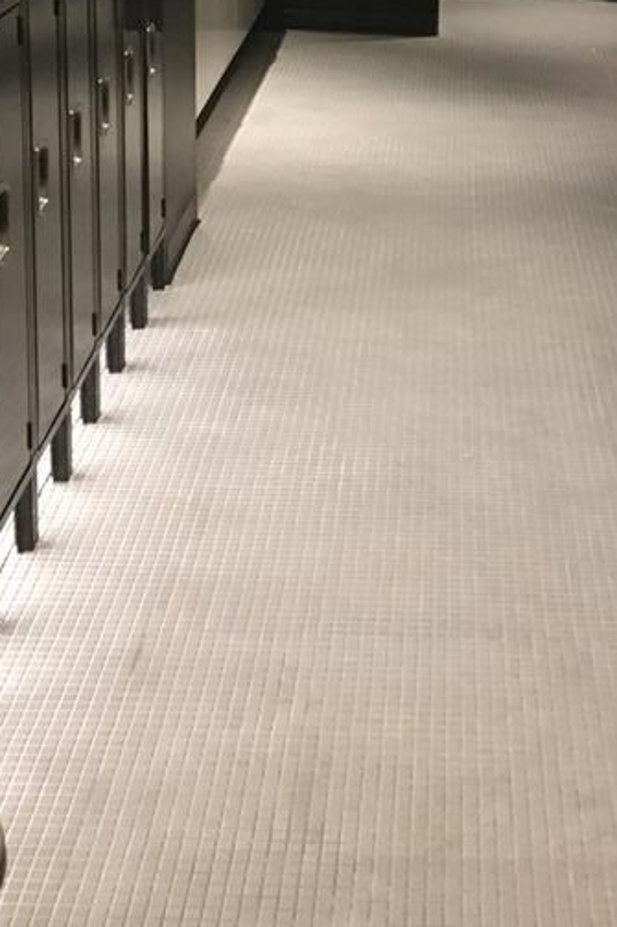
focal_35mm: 72
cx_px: 435
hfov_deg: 18.8
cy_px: 92
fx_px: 1852
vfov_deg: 27.1
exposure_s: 1/33
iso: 200
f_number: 2.2
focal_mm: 4.15
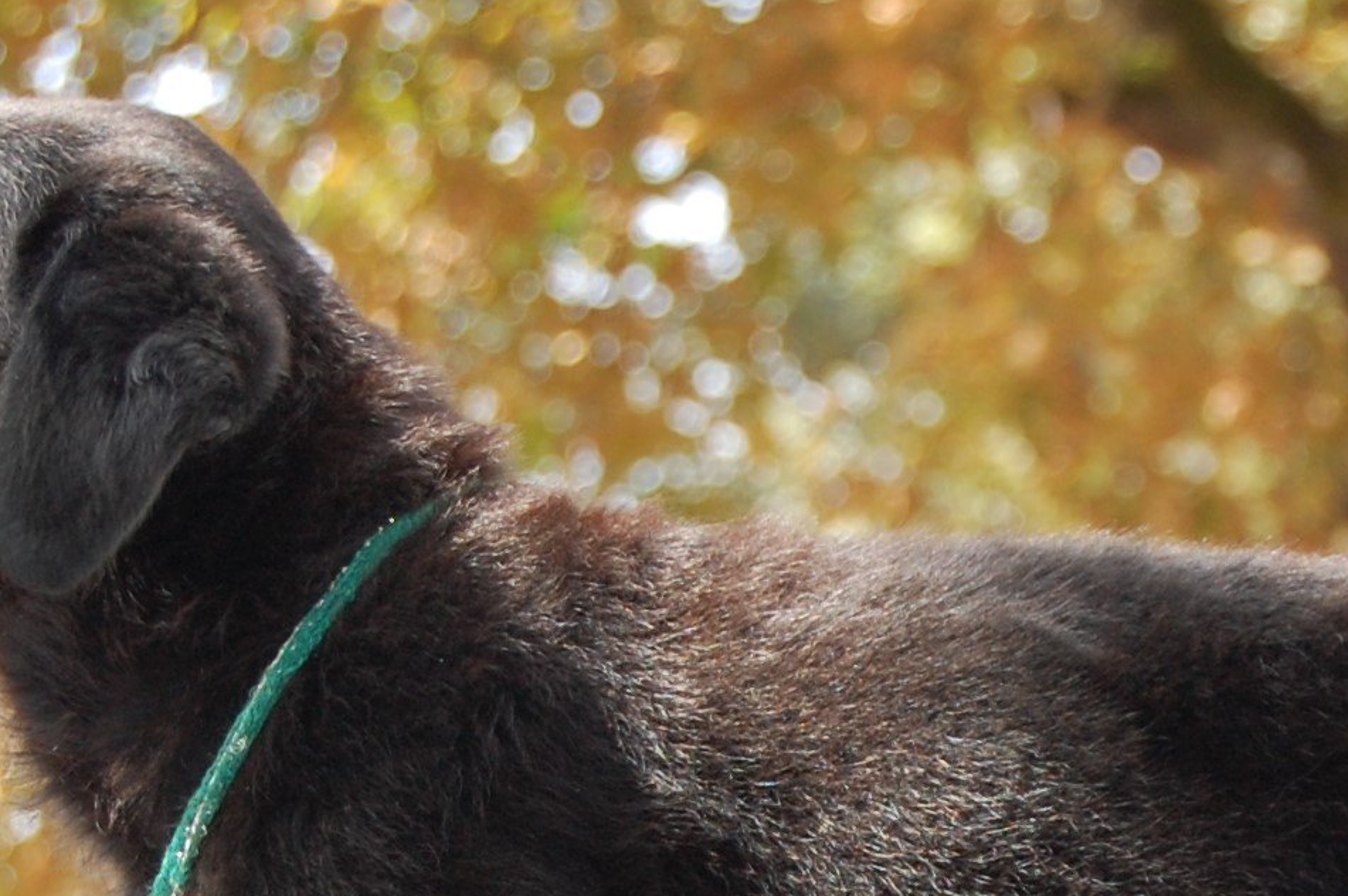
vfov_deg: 7.8
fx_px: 6546
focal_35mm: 175
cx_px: 847
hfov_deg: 11.7
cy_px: 999
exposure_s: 1/160
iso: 400
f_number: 5.6
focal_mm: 50
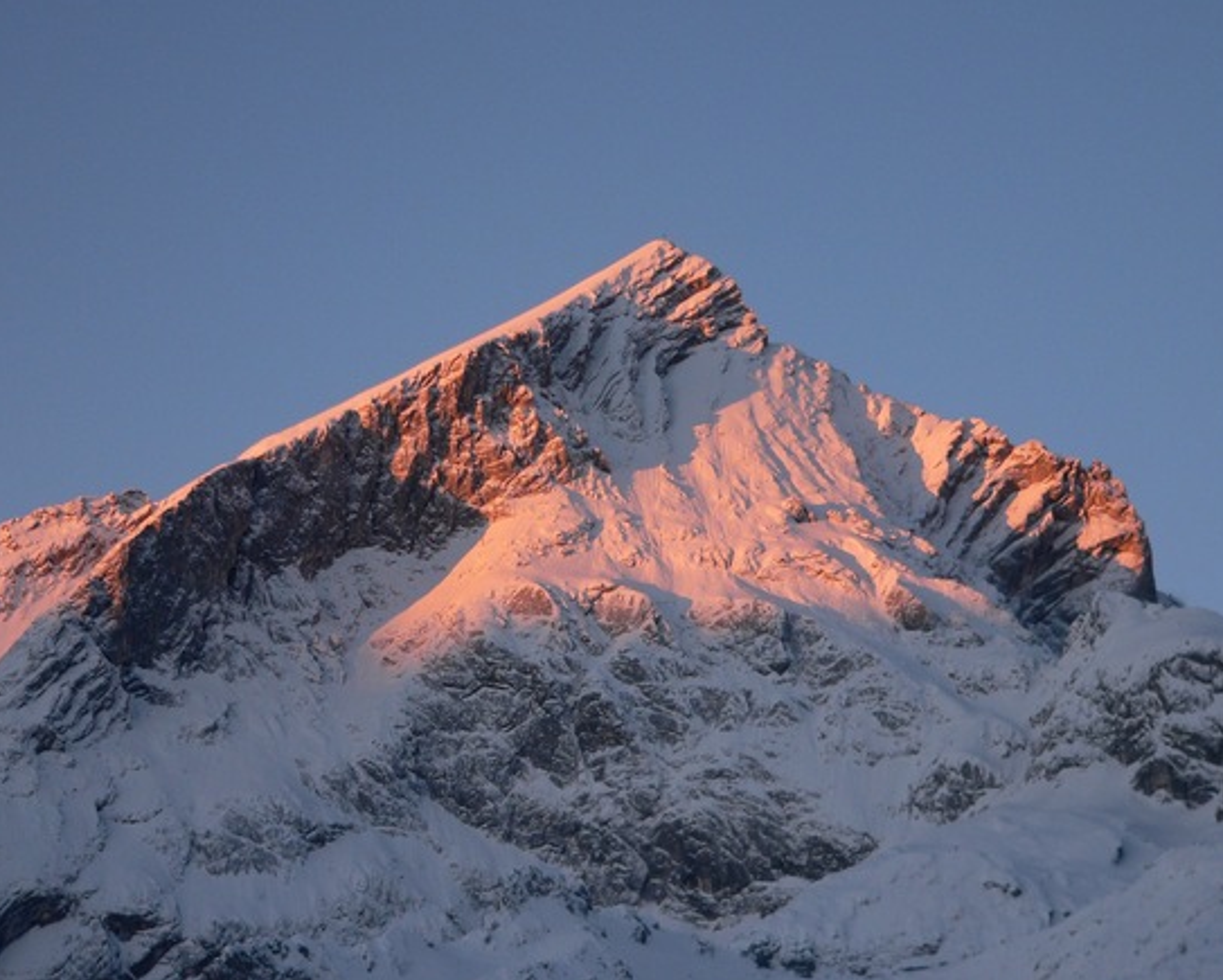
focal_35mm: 117
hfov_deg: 16.4
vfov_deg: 13.2
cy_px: 491
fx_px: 4237
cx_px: 578
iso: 80
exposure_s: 1/200
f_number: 3.3
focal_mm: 18.5
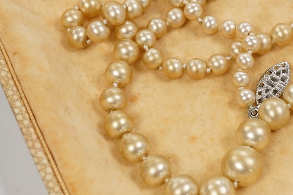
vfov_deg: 15.2
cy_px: 96
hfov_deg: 22.3
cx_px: 245
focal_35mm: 90
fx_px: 732
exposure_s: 1/160
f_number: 13
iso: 2500
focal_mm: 30
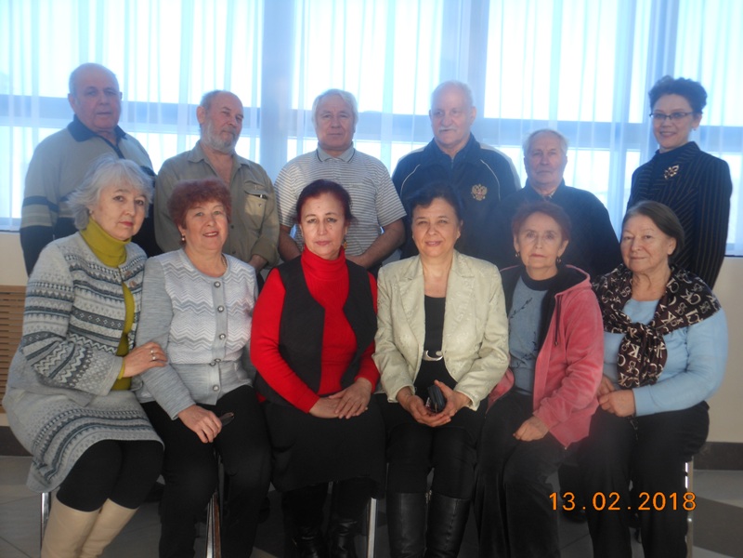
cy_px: 279
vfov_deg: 37.7
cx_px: 372
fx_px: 816
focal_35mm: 38
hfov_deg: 49.0
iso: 80
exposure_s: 1/50
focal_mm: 6.8
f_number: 3.6
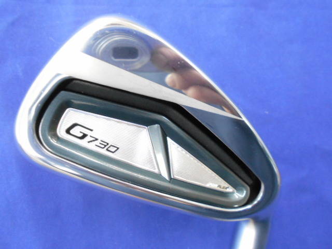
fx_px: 249
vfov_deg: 53.1
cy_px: 124
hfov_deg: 67.3
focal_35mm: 26
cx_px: 166
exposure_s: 1/15
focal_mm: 4.6
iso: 400
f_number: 3.2
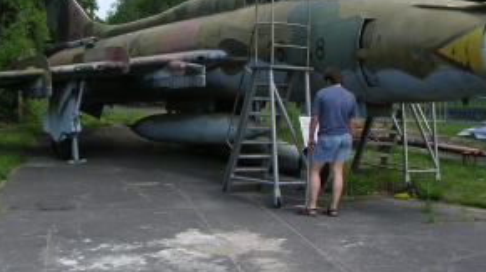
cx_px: 220
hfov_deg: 36.6
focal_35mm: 57
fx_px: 734
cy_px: 58
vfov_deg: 20.8
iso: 50
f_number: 2.8
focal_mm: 6
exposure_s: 1/500
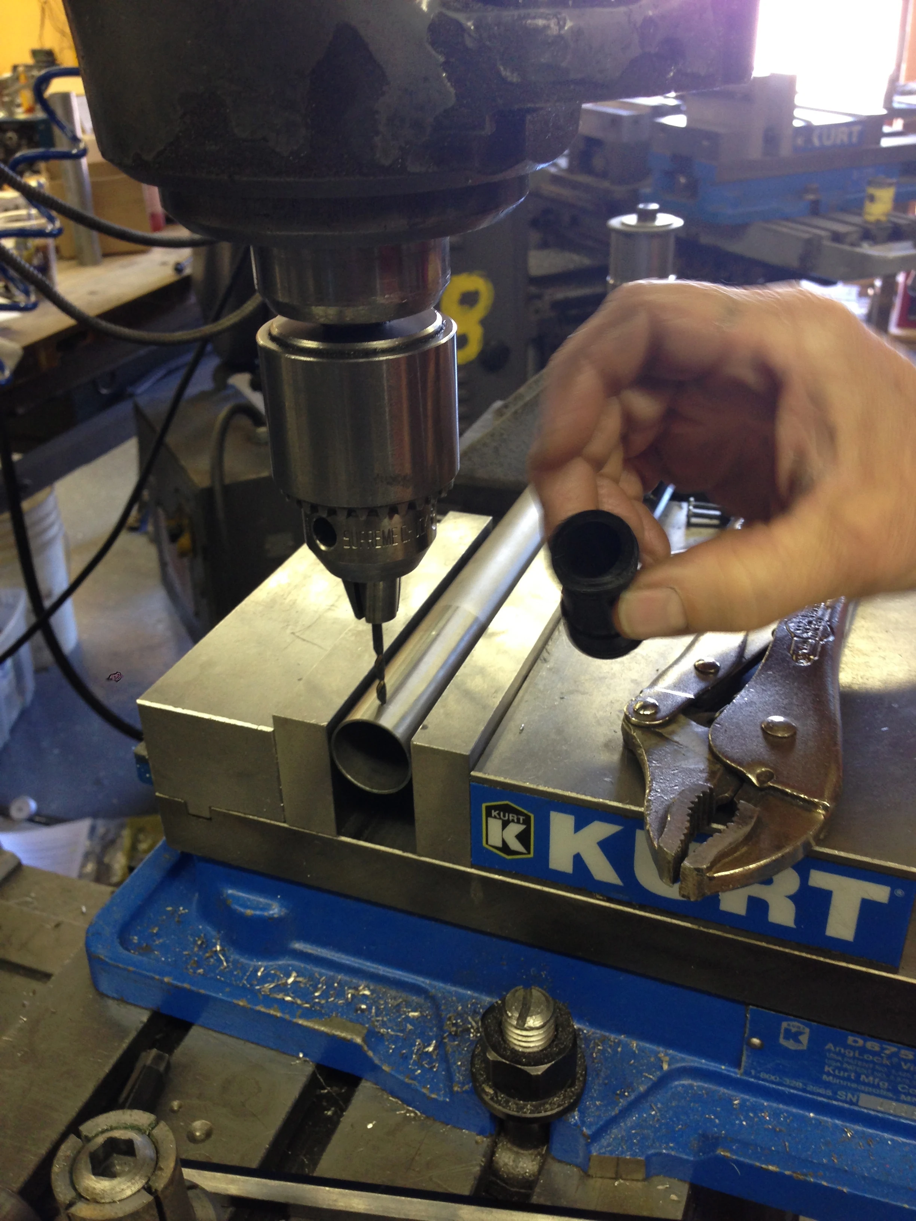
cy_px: 610
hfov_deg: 42.9
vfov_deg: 55.4
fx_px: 1164
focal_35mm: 33
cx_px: 458
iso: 80
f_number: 2.4
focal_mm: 4.13
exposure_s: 1/20
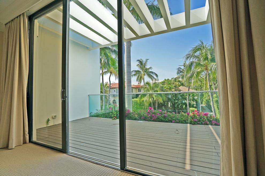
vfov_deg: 73.7
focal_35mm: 16
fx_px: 118
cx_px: 132
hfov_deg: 96.7
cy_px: 88
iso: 100
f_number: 7.1
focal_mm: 16
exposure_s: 1/100
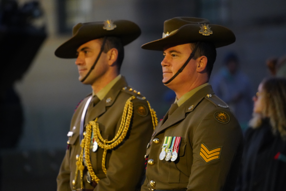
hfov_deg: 10.3
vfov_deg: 6.9
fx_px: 1589
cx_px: 143
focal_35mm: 200
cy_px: 96
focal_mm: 200
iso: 12800
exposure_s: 1/50
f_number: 4
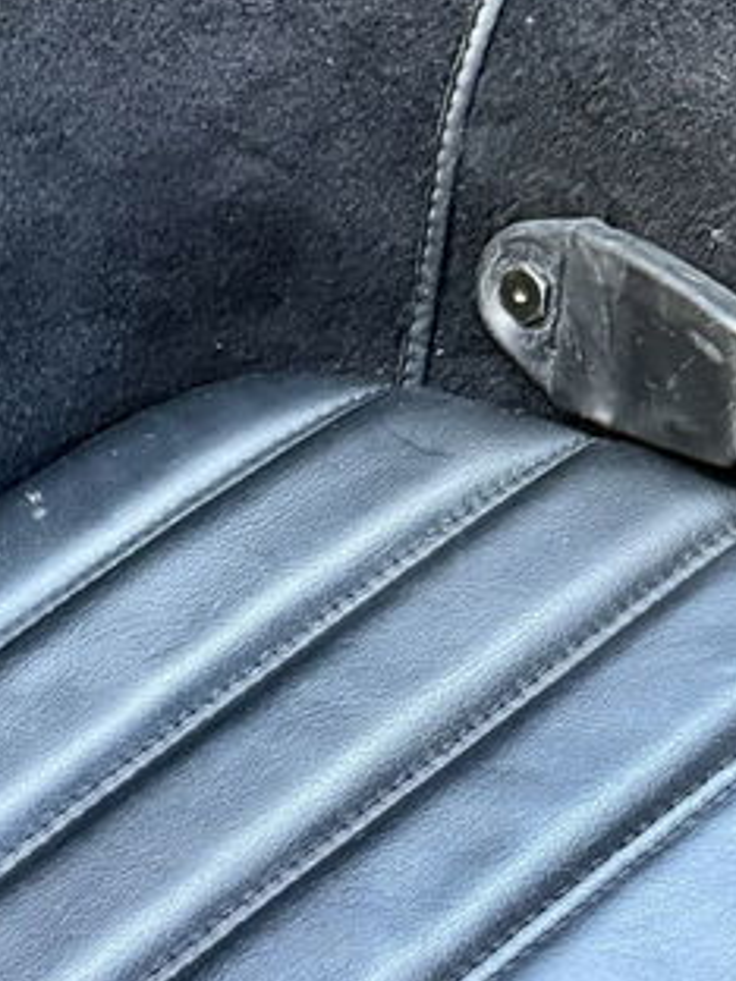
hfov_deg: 14.0
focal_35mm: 105
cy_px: 237
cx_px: 645
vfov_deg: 18.6
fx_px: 2977
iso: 800
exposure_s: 1/58
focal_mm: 6.76
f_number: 1.78
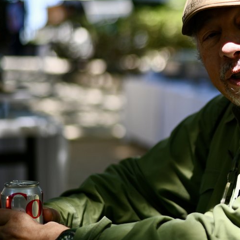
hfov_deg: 16.5
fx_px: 808
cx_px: 242
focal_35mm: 103
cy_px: 98
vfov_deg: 16.9
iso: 100
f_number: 1.8
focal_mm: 50
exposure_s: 1/800
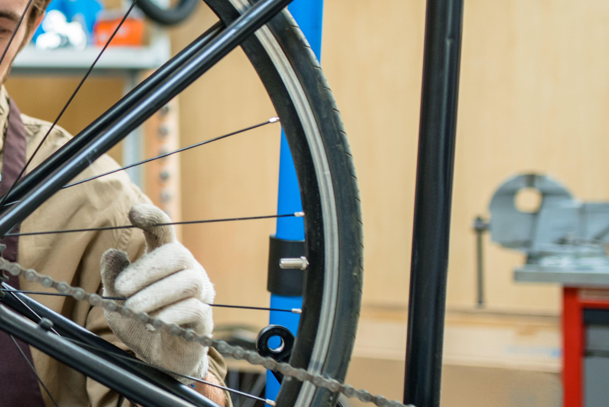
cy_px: 200
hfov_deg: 22.8
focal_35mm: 83
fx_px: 1404
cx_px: -87
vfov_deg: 16.5
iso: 400
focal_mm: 35
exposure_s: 1/100
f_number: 2.5
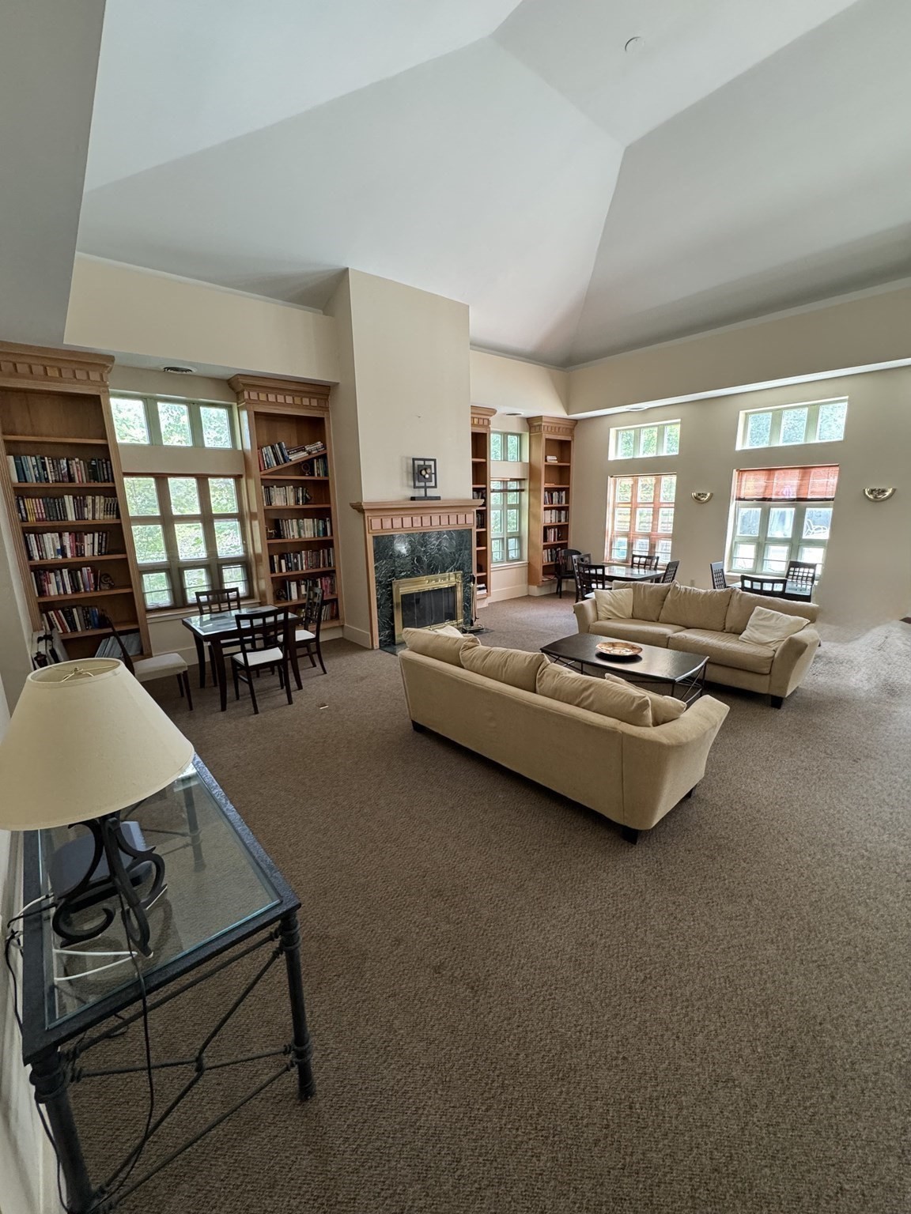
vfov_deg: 102.1
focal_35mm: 14
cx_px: 456
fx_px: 491
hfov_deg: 85.7
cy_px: 607
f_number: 2.2
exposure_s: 1/60
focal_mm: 2.22
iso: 250
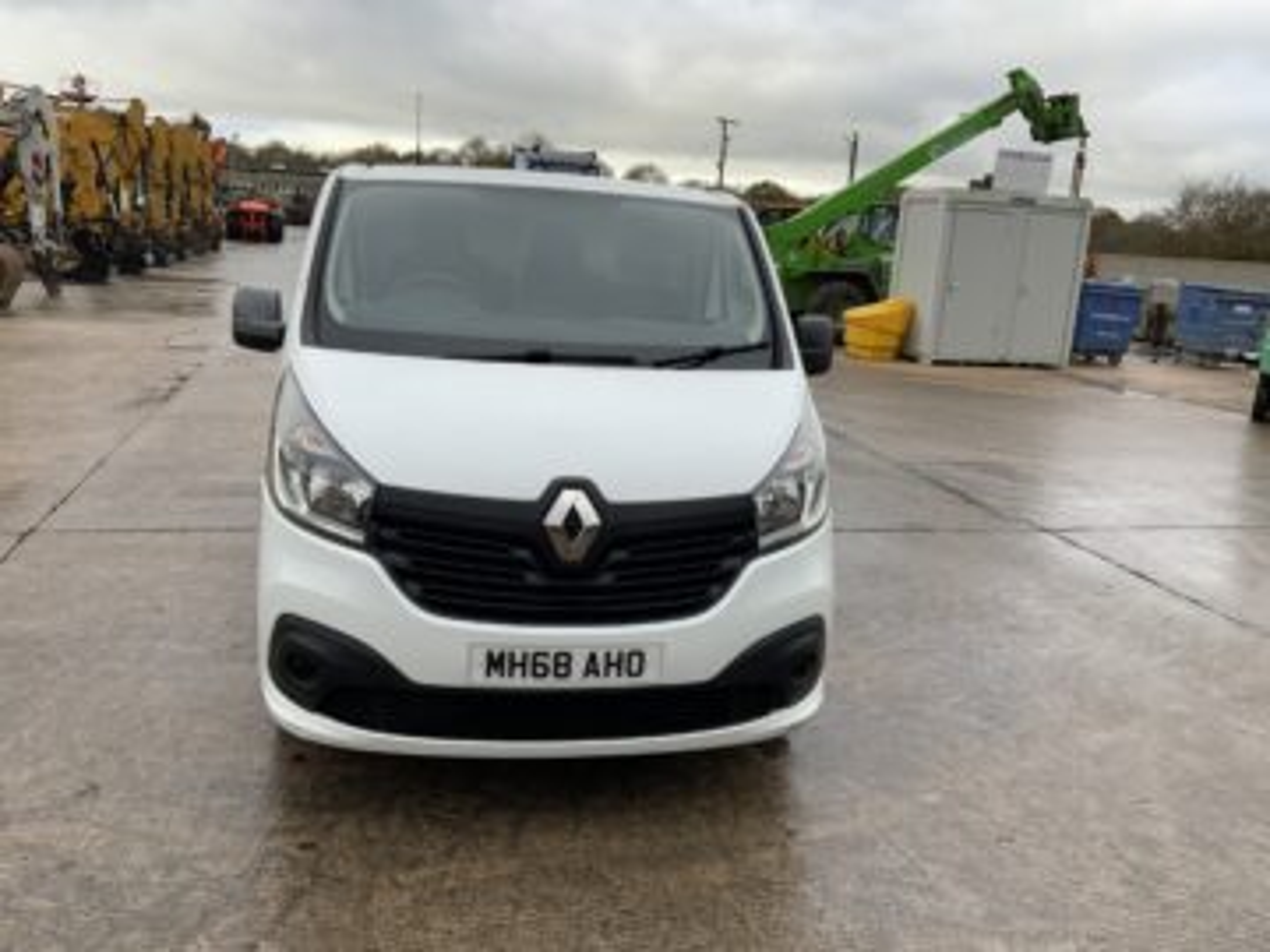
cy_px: 476
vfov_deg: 48.2
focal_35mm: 29
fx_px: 1064
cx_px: 635
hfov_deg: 61.7
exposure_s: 1/171
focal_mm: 3
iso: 16
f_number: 1.8
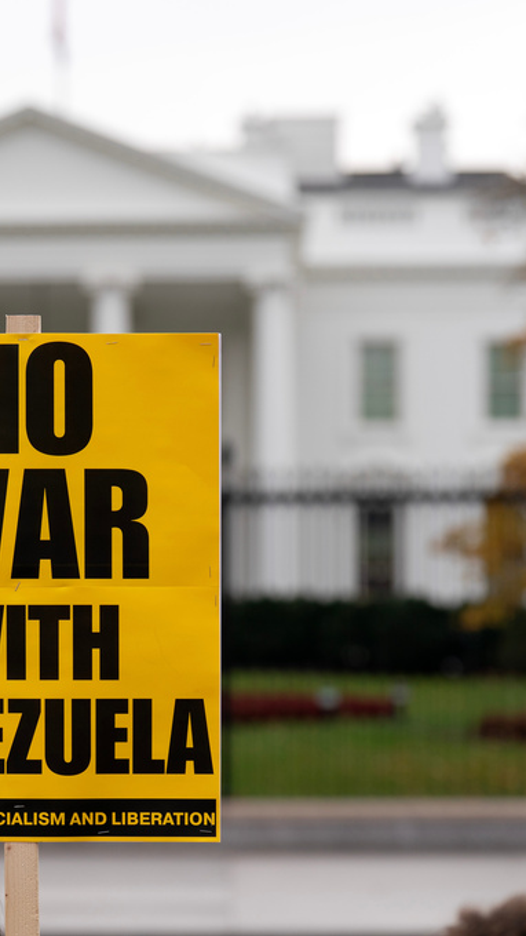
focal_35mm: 147
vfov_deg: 14.6
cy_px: 467
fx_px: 3644
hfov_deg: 8.2
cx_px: -33
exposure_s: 1/400
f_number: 3.5
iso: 250
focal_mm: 93
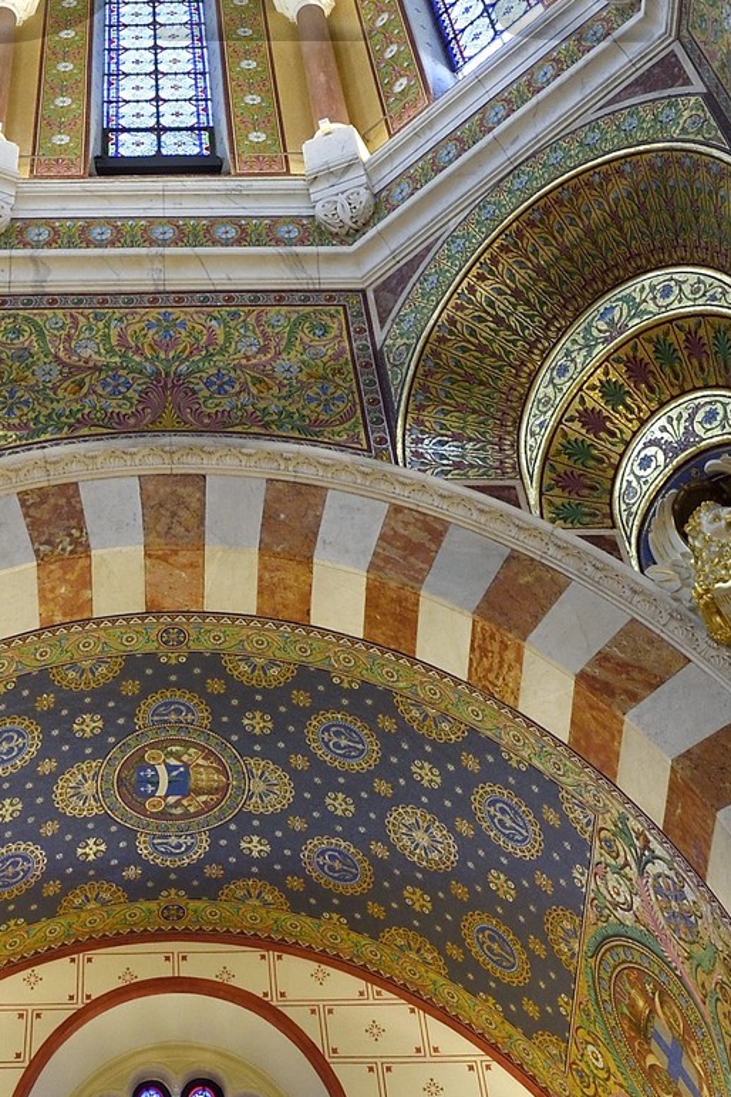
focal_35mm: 56
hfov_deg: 24.0
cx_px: 191
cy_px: -219
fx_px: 1706
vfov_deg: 30.3
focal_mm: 18
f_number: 7.1
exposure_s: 1/50
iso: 800
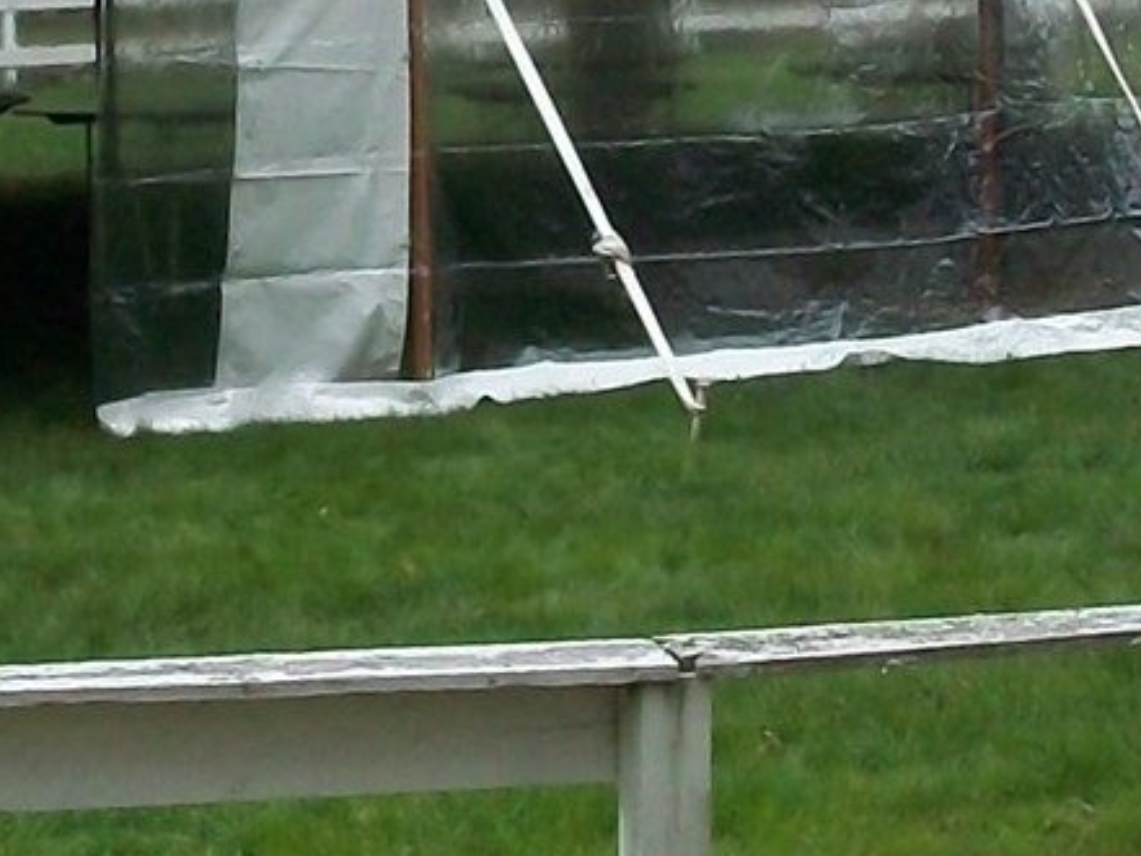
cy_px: -191
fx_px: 5209
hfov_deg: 12.5
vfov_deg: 9.3
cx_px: 473
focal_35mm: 158
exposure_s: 1/320
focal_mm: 5.7
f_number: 5.5
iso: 80
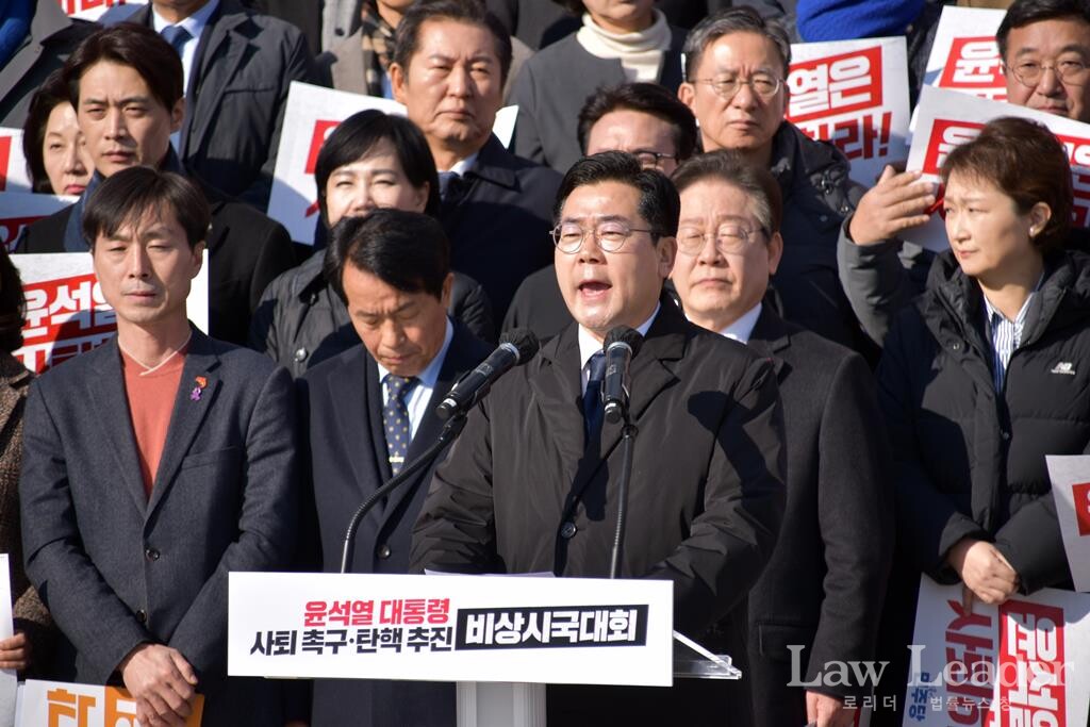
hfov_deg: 6.9
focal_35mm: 300
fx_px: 9084
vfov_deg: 4.6
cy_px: 364
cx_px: 545
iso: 100
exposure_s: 1/400
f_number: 6.3
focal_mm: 200
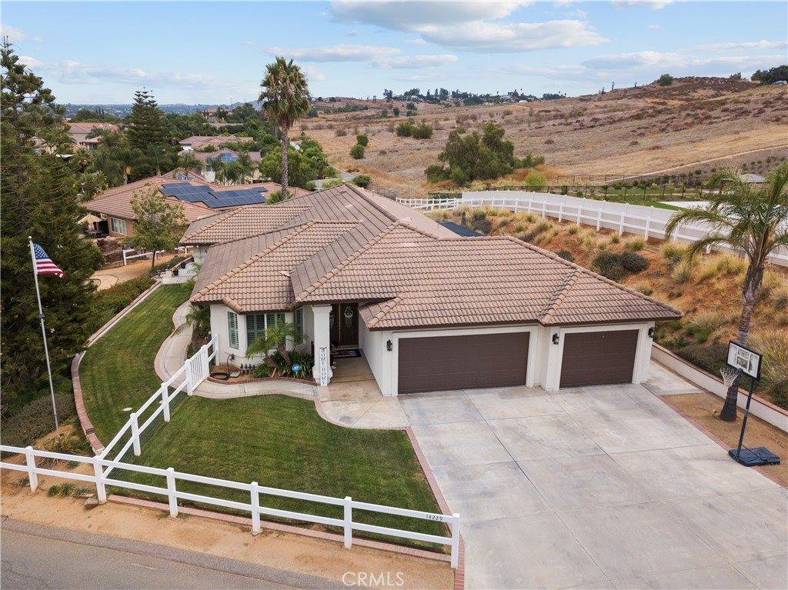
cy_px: 295
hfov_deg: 67.3
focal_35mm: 26
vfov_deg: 53.0
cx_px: 394
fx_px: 592
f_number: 2.2
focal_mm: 4.73
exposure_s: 1/1000
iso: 100
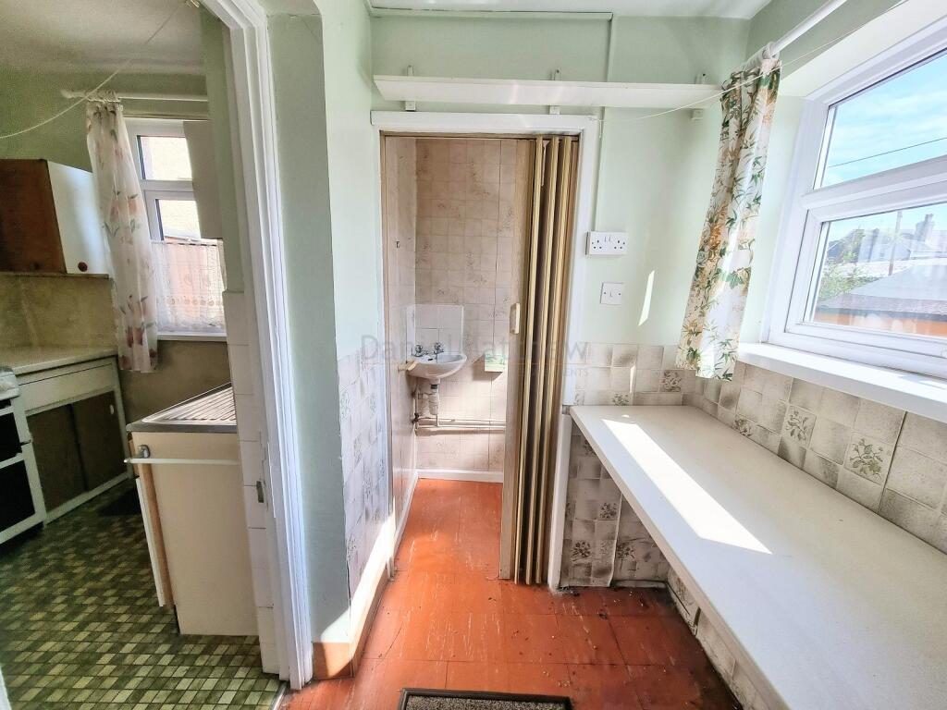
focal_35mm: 13
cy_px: 355
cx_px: 474
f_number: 2.2
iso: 50
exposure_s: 1/475
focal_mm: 2.2
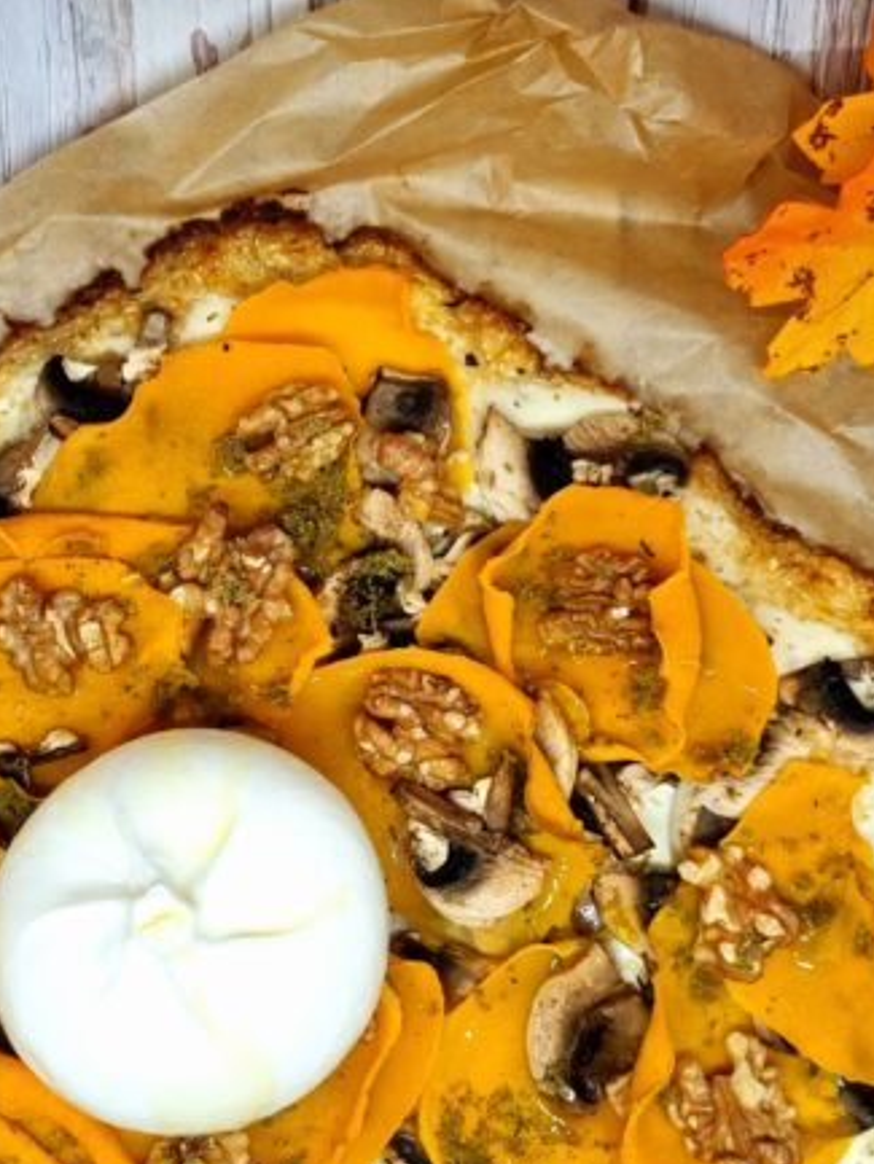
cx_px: 339
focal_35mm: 36
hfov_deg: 39.5
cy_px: 804
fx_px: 1211
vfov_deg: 50.1
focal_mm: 5.4
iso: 100
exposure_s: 1/100
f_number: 1.8
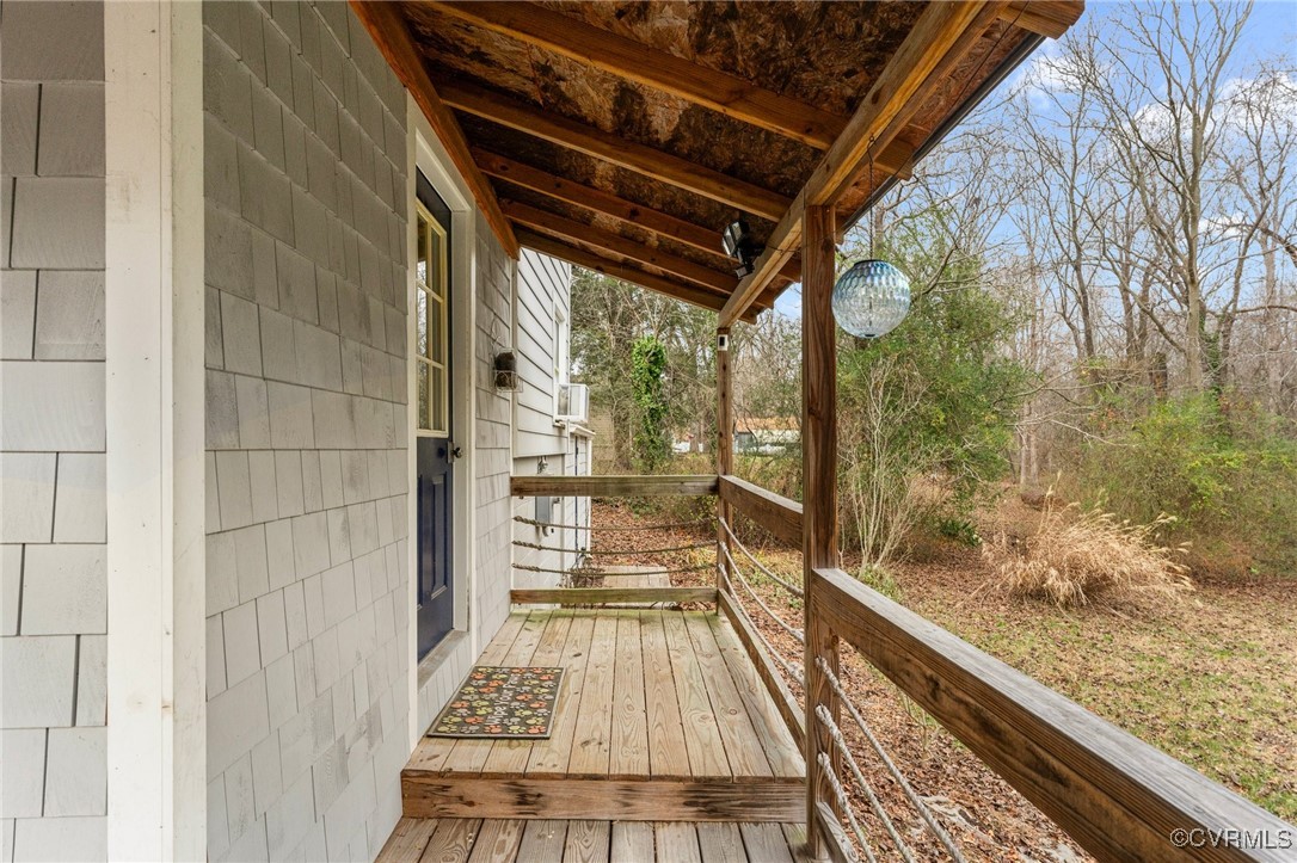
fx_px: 637
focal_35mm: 18
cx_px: 648
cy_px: 432
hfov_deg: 91.0
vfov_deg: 68.2
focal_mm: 17.7
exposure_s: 1/400
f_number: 7.1
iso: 1000
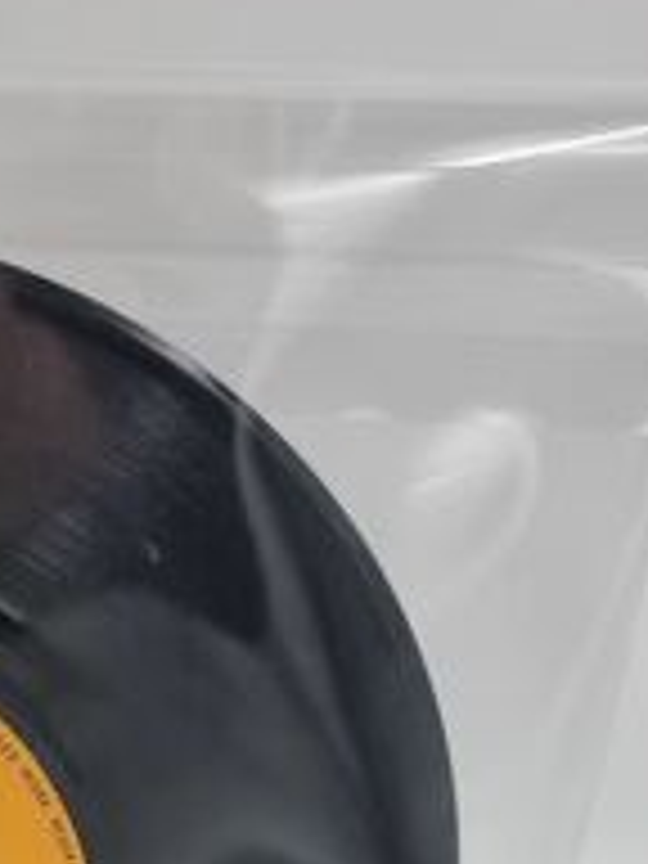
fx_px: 1997
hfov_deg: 17.2
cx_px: -220
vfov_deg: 23.0
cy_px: 945
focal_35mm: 80
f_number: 1.8
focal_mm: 6.7
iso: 50
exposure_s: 1/120
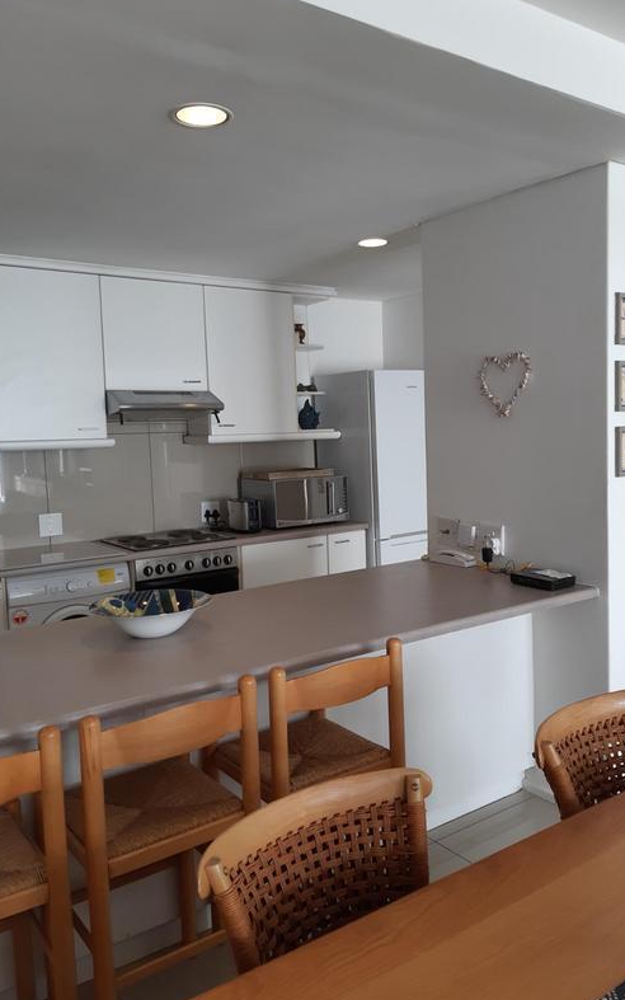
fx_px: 763
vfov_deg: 66.5
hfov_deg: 44.5
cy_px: 498
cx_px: 333
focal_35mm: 28
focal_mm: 3.92
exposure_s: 1/100
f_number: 1.7
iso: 64
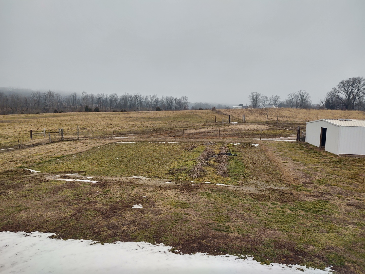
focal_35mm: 27
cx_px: 182
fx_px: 285
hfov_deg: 65.3
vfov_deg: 51.4
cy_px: 137
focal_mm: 4.75
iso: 100
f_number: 1.7
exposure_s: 1/2007
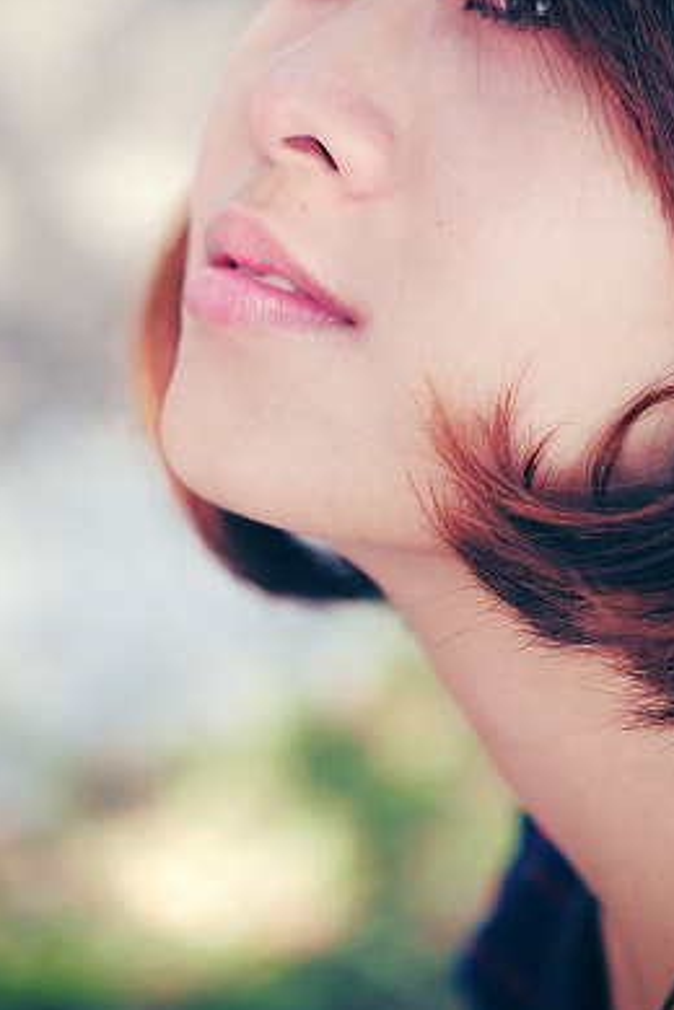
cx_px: 296
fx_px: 3454
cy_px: 300
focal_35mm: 123
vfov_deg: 16.6
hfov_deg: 11.1
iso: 200
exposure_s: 1/500
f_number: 3
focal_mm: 60
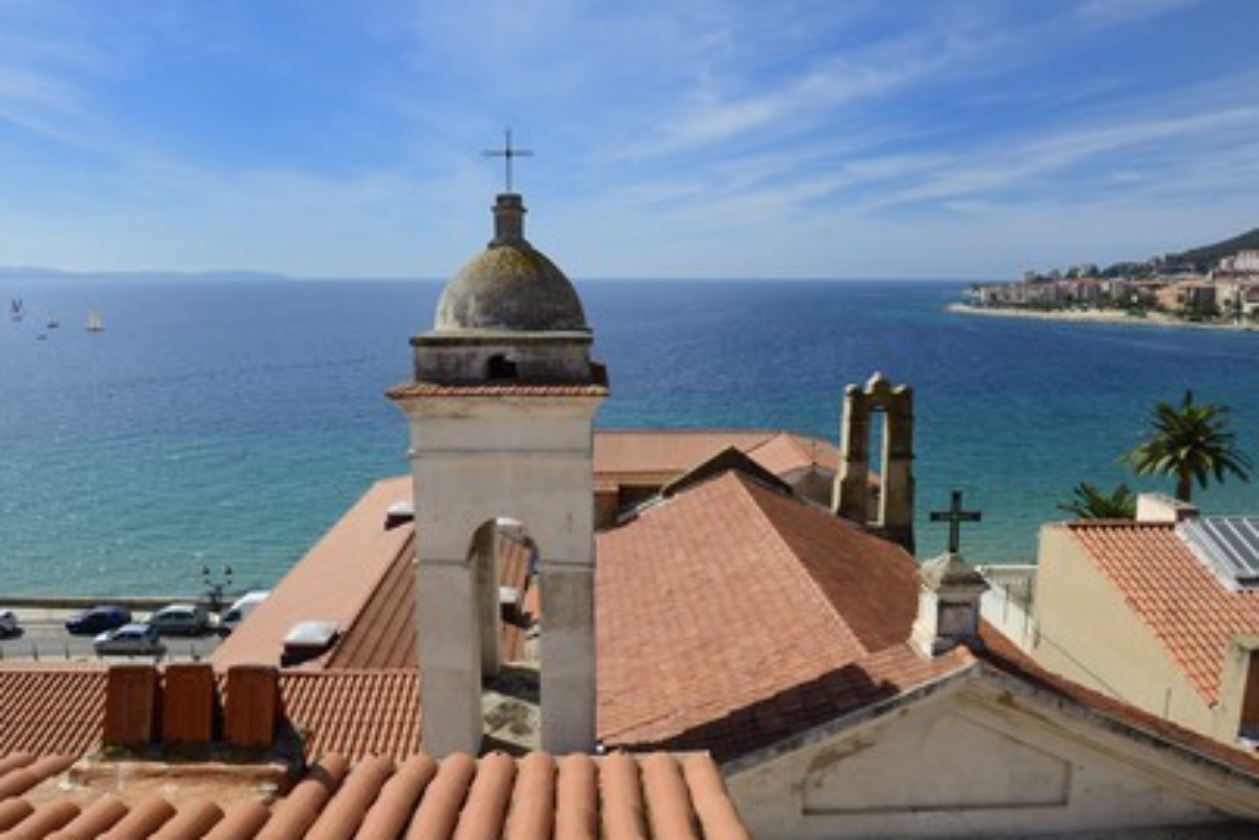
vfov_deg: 51.3
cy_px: 422
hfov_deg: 71.5
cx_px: 615
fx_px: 875
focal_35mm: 25
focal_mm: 24
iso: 200
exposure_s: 1/160
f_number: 18
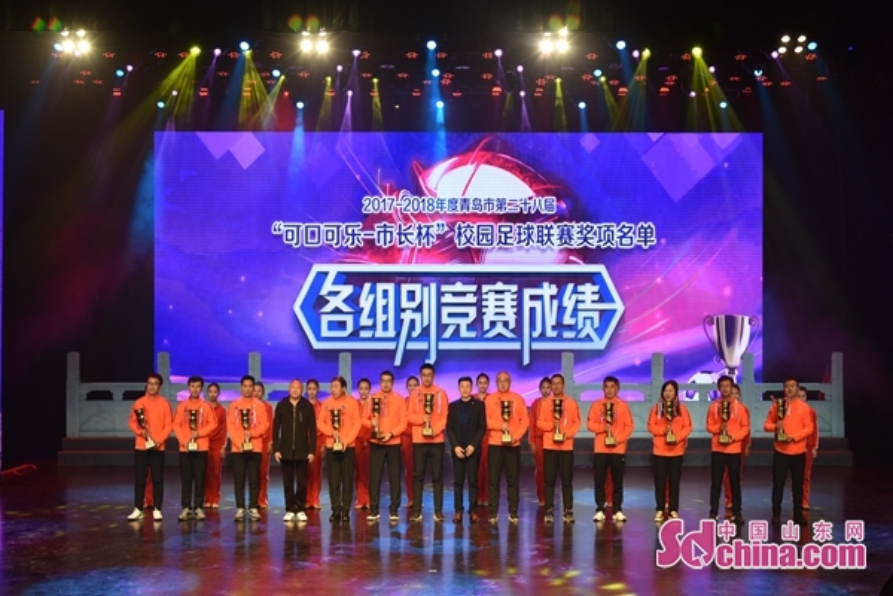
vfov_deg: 23.4
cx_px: 446
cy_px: 298
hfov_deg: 34.5
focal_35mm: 58
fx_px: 1439
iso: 800
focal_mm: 58
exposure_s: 1/160
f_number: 6.3
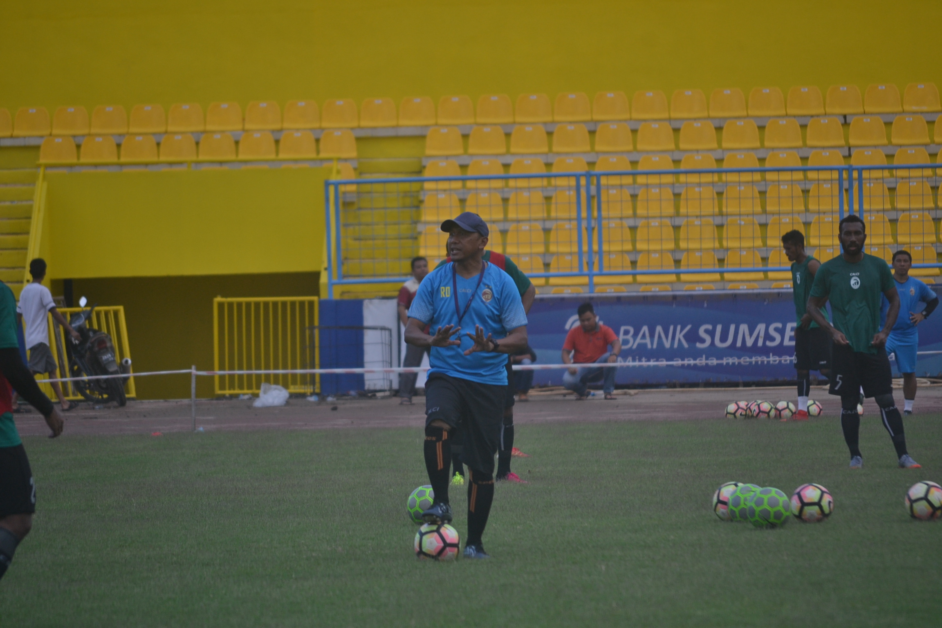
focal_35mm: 300
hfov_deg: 6.9
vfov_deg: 4.6
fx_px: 7849
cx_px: 471
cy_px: 314
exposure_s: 1/500
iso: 320
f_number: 5.6
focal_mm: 200
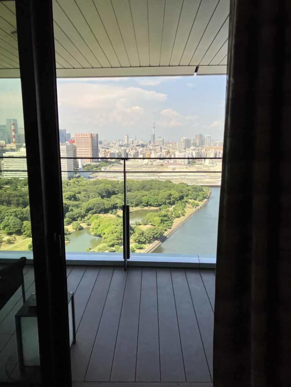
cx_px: 146
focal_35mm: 28
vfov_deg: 63.4
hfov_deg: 49.7
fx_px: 314
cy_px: 194
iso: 32
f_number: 1.8
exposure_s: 1/1245
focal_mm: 3.99
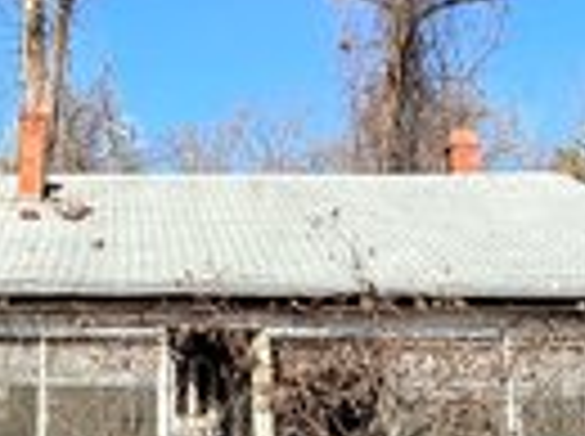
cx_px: 142
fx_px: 1147
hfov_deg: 28.2
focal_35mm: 68
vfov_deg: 21.5
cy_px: 178
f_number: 2.2
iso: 50
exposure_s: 1/2092
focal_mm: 2.22
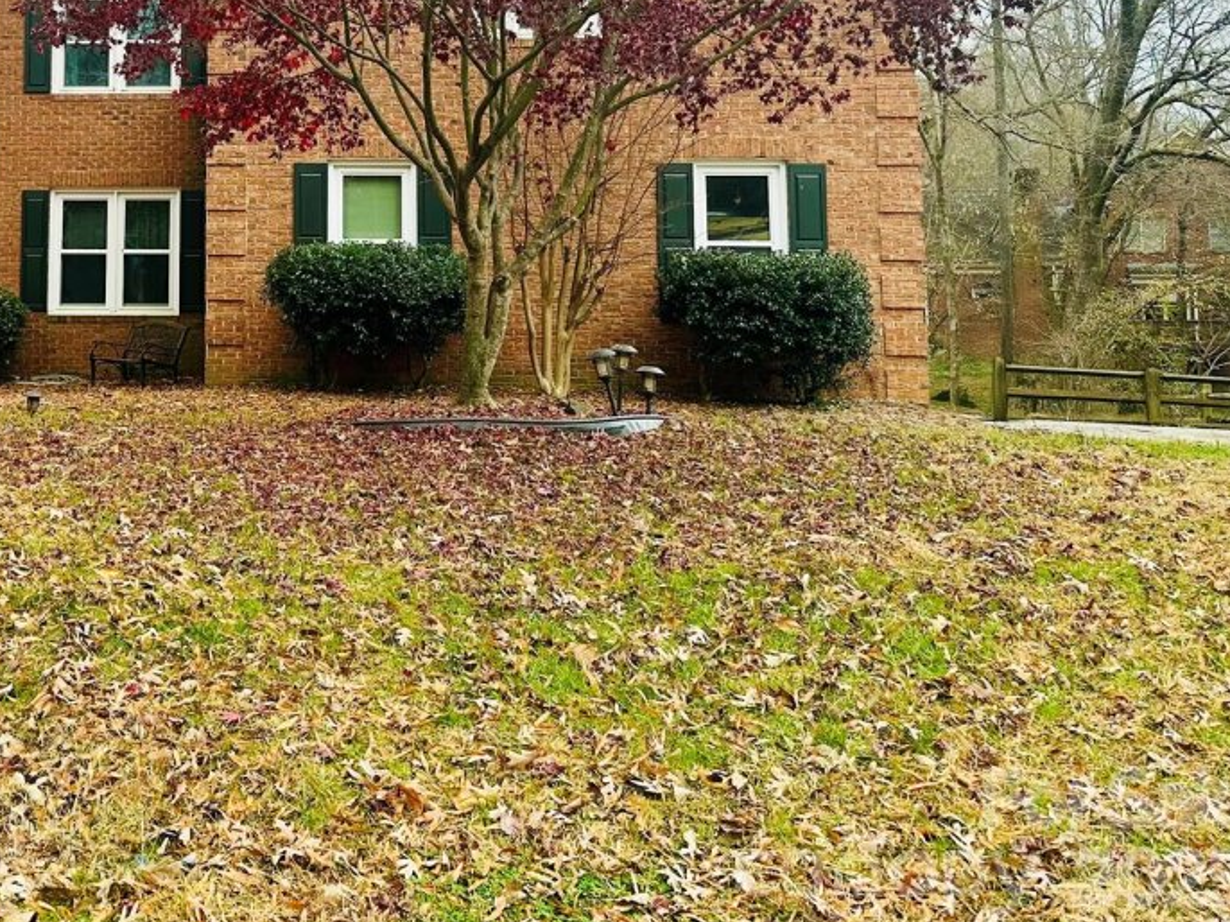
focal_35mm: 42
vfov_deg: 33.1
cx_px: 253
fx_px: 1492
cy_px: 158
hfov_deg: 42.8
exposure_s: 1/266
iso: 80
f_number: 1.78
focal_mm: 6.86
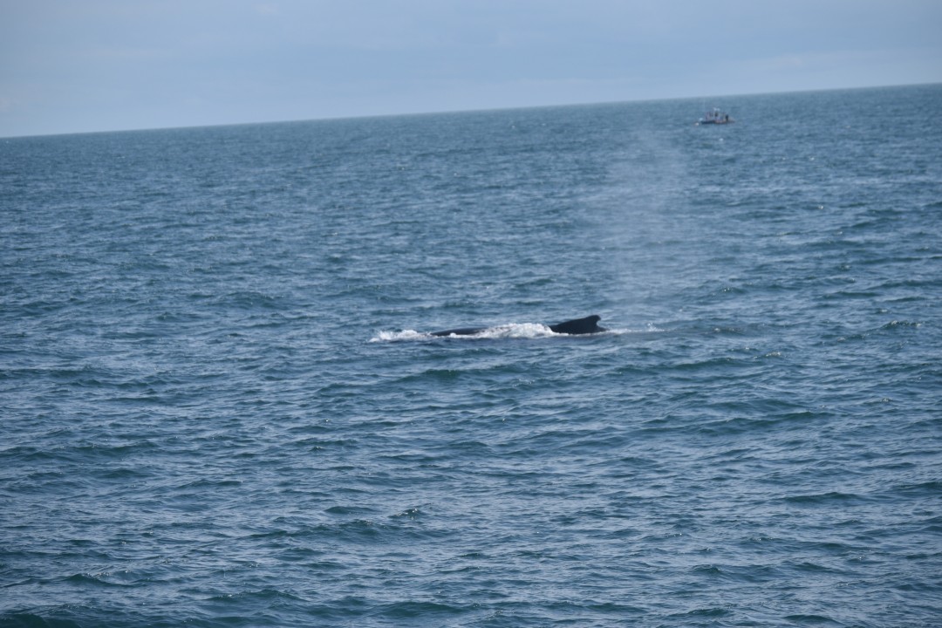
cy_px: 314
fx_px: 5102
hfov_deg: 10.5
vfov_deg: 7.0
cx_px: 471
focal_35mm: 195
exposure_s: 1/1600
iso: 200
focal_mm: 130
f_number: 5.6
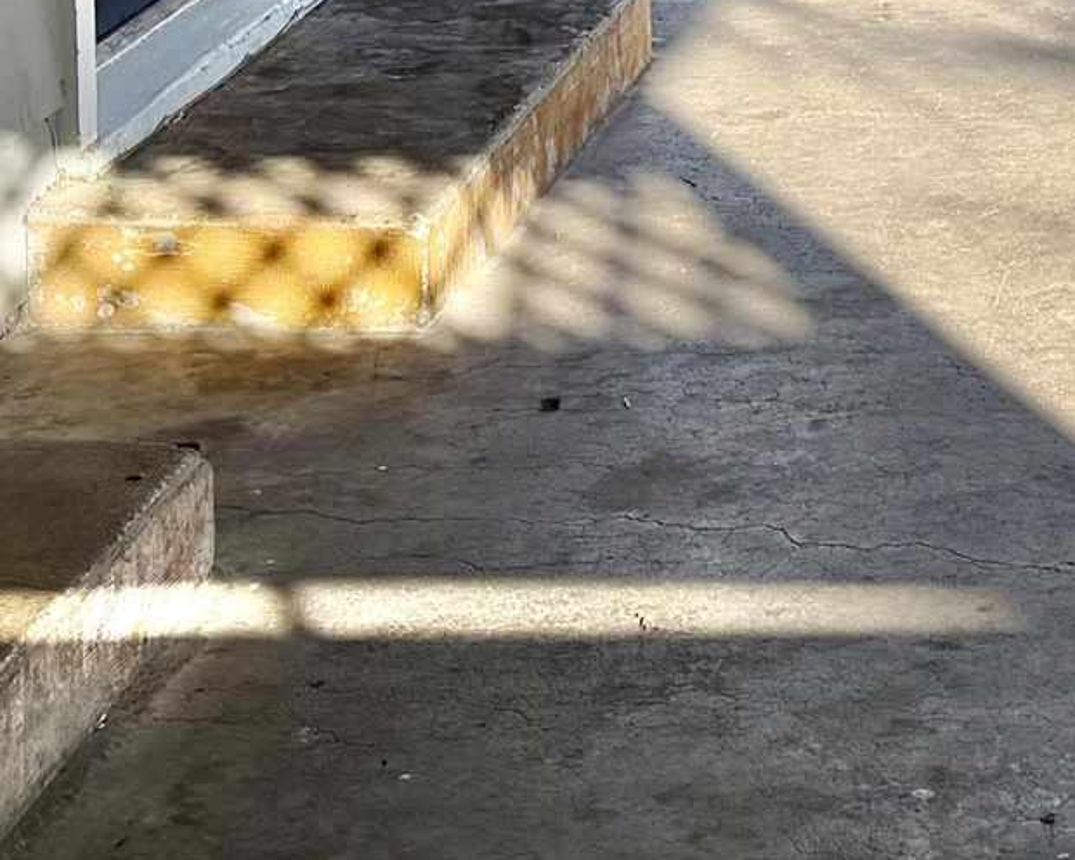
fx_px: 3691
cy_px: -492
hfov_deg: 15.7
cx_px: 1415
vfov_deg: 12.5
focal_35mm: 116
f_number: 1.78
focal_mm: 6.76
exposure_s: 1/1361
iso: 80
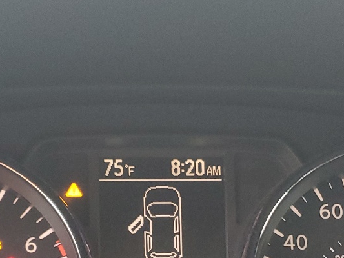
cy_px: 252
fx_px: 775
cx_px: 172
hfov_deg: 25.0
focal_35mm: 78
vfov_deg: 18.5
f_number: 1.5
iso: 137
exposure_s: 1/60.2
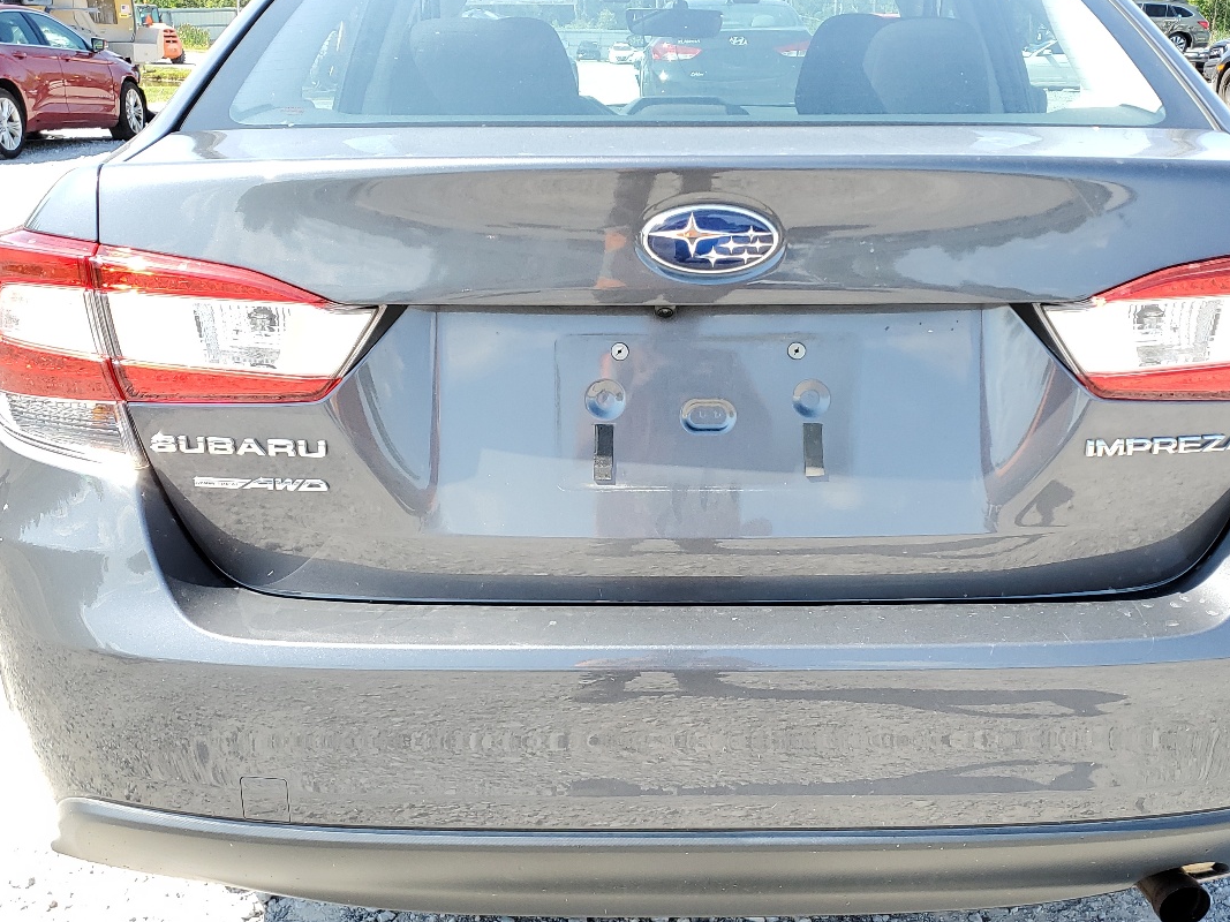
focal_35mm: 39
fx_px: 1386
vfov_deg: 36.8
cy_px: 418
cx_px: 680
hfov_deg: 47.8
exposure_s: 1/588
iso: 50
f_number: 1.5
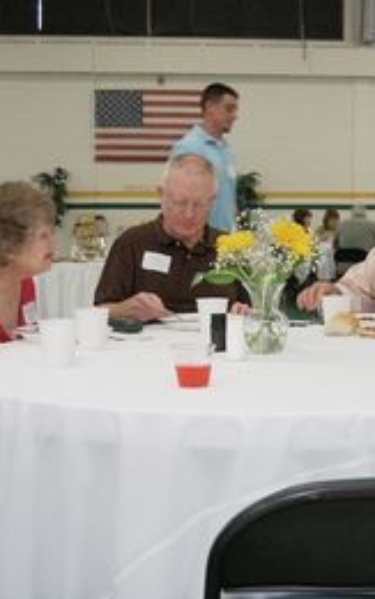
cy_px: 295
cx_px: 290
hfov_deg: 21.1
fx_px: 995
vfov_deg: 33.5
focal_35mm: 61
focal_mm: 26
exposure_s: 1/80
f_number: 4
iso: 800
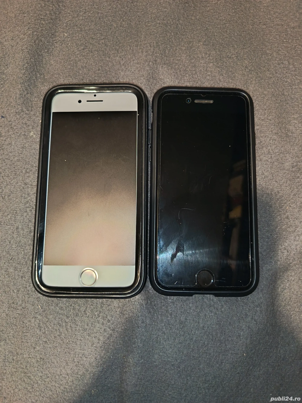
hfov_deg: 56.8
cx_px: 151
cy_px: 202
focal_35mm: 24
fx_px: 279
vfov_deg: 71.6
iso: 1328
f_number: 1.75
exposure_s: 1/33.3
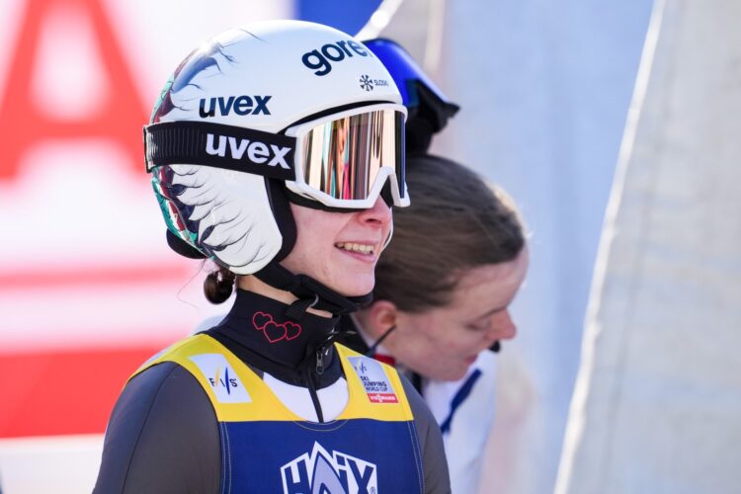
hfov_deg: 5.2
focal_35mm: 400
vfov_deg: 3.4
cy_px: 247
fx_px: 8233
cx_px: 370
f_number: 6.3
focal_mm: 400
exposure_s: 1/2000
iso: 1250
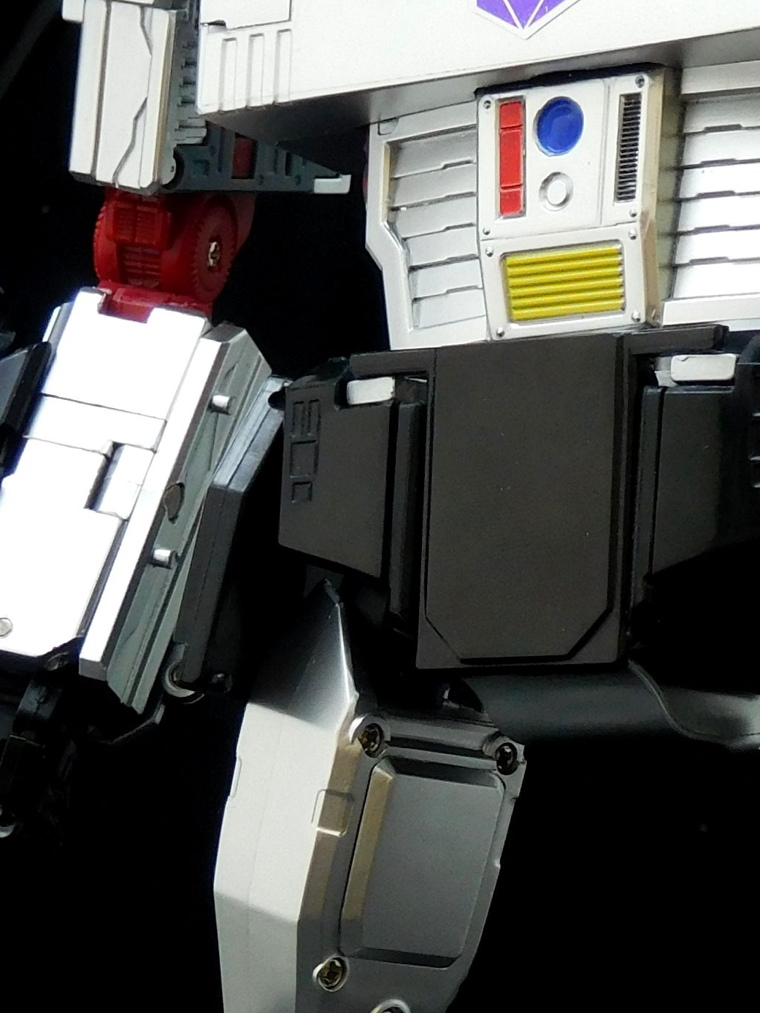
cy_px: 875
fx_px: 4859
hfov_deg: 8.9
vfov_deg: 11.8
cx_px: 458
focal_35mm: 166
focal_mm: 8.9
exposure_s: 1
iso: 125
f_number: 4.1
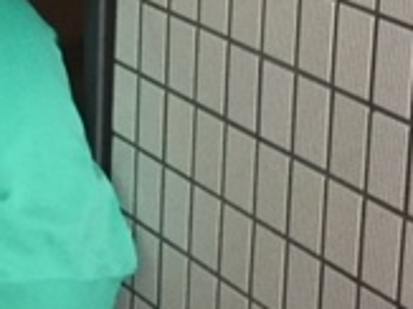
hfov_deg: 15.1
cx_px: -314
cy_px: -286
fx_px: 1359
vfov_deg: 11.8
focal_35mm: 114
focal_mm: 4.15
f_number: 2.2
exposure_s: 1/30
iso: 200
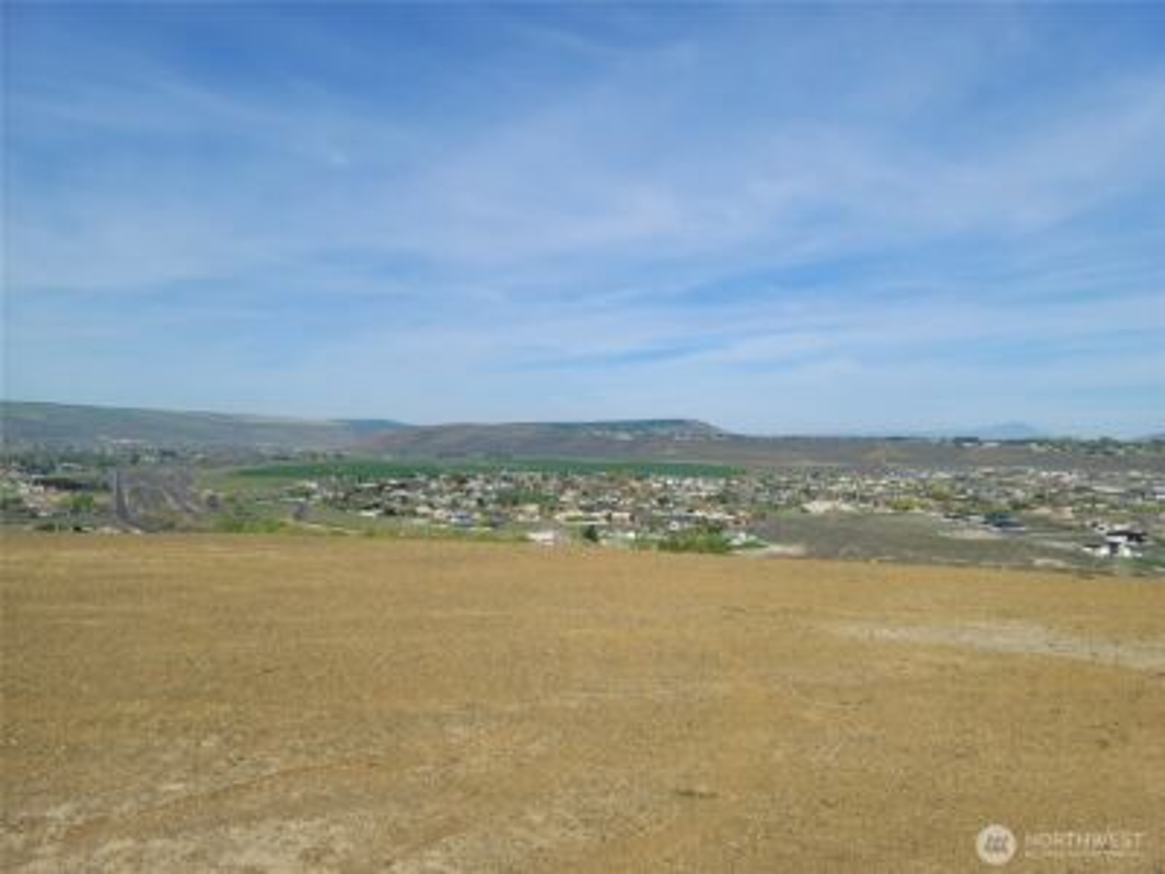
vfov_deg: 54.9
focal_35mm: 25
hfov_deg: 69.4
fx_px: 841
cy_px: 437
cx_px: 582
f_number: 1.8
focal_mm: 7
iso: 20
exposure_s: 1/1307
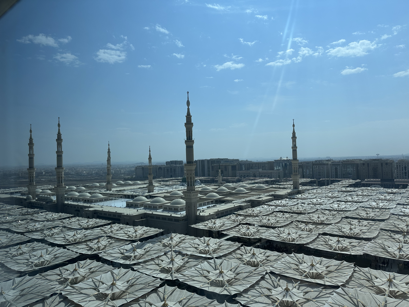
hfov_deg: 71.6
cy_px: 154
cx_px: 204
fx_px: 284
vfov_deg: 56.8
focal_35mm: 24
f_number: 1.78
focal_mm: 6.86
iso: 80
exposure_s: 1/8929
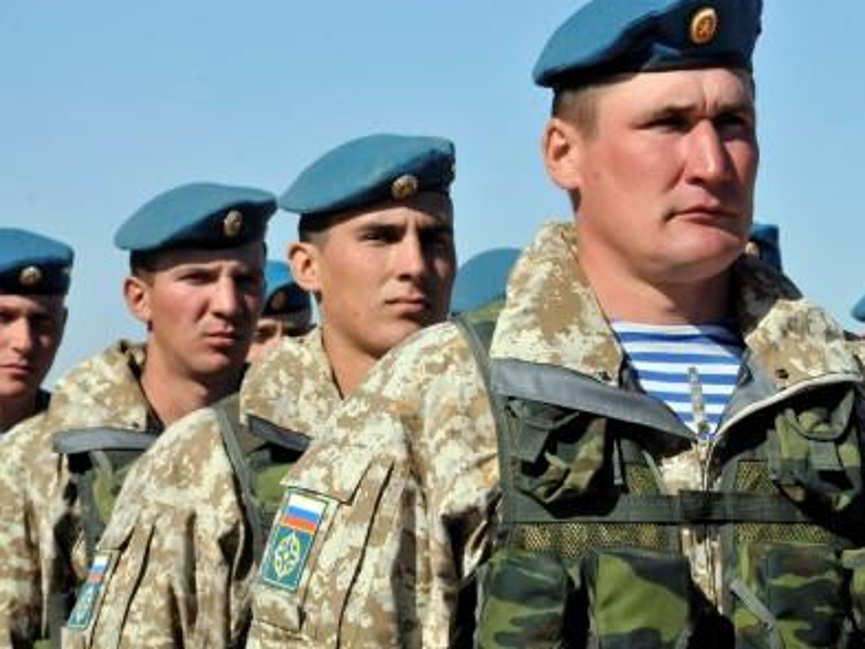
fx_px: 4313
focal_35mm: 173
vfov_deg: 8.6
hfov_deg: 11.5
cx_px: 491
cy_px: 323
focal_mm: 105
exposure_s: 1/1000
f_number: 16
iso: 1000
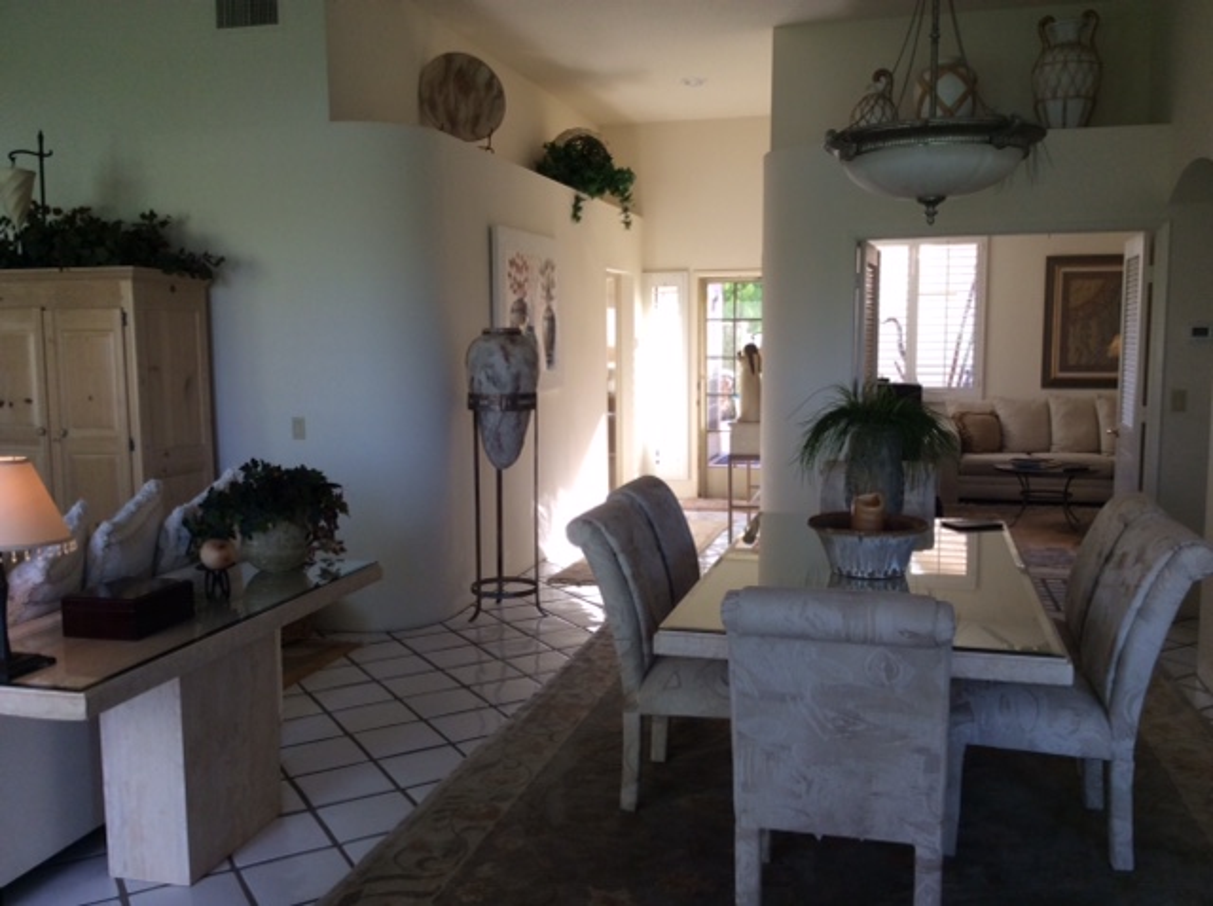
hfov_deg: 56.9
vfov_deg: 44.1
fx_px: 1120
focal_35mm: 32
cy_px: 453
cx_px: 606
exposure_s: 1/60
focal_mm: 3.3
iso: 40
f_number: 2.4
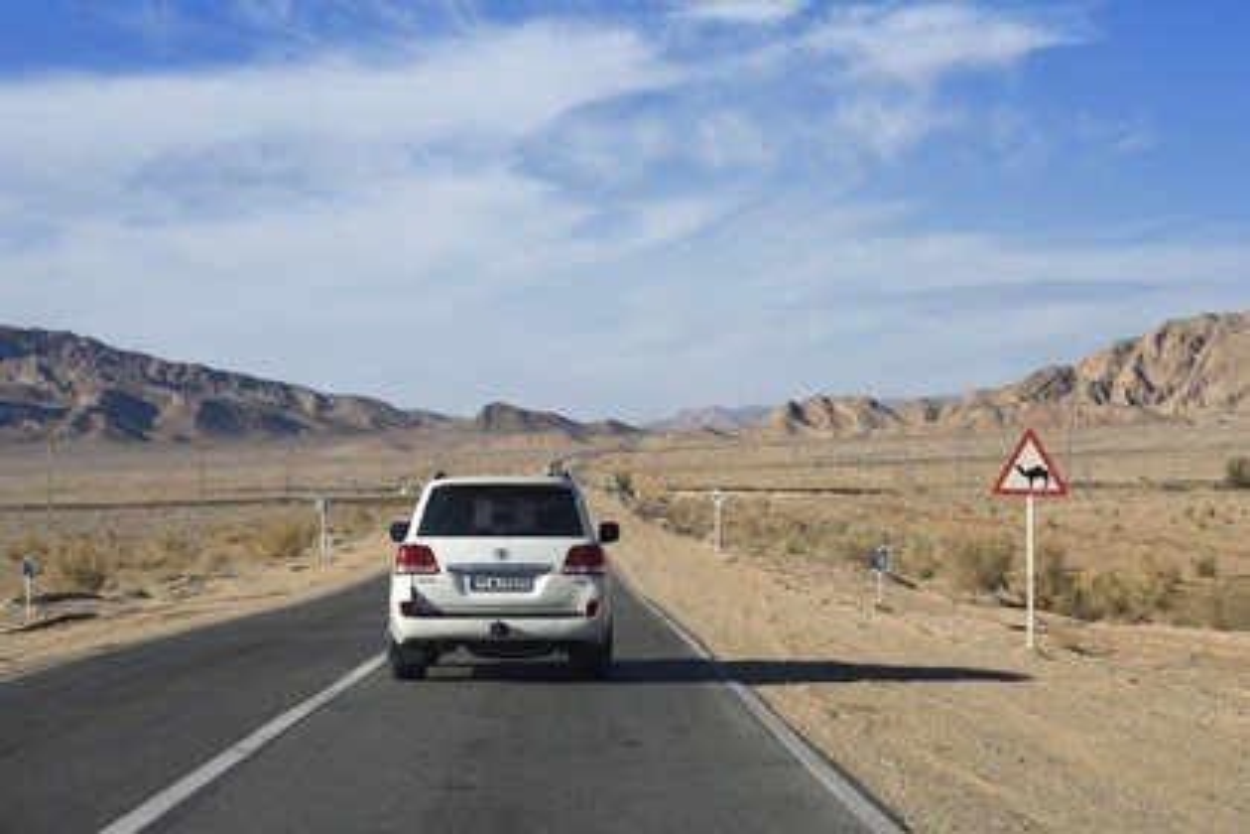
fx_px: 2430
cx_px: 625
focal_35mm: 70
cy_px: 417
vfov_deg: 19.5
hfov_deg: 28.8
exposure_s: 1/640
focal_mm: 70
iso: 200
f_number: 8
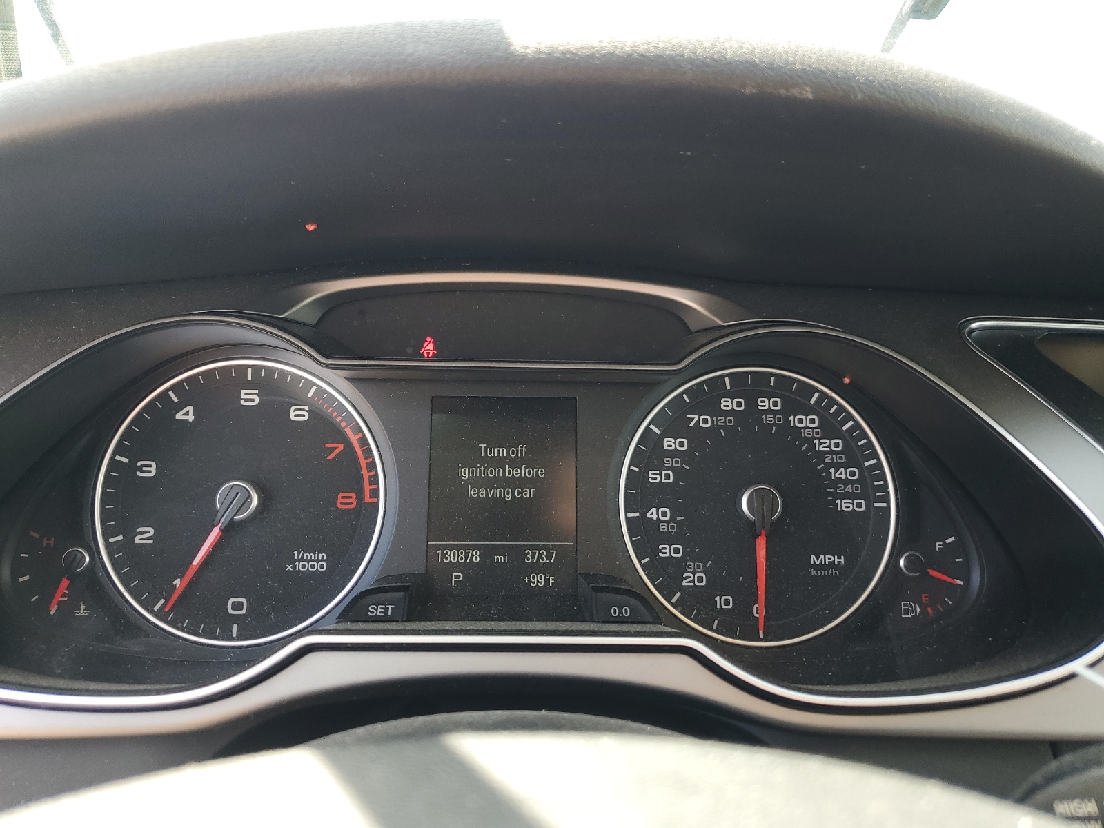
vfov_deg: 53.1
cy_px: 414
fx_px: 829
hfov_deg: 67.3
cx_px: 552
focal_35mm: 26
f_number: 1.5
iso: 50
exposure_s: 1/143
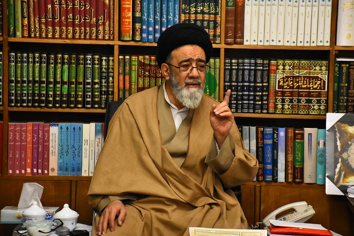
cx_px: 178
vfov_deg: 10.1
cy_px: 118
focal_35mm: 136
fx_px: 1337
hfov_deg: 15.1
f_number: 5.3
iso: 5600
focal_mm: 90
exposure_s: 1/100
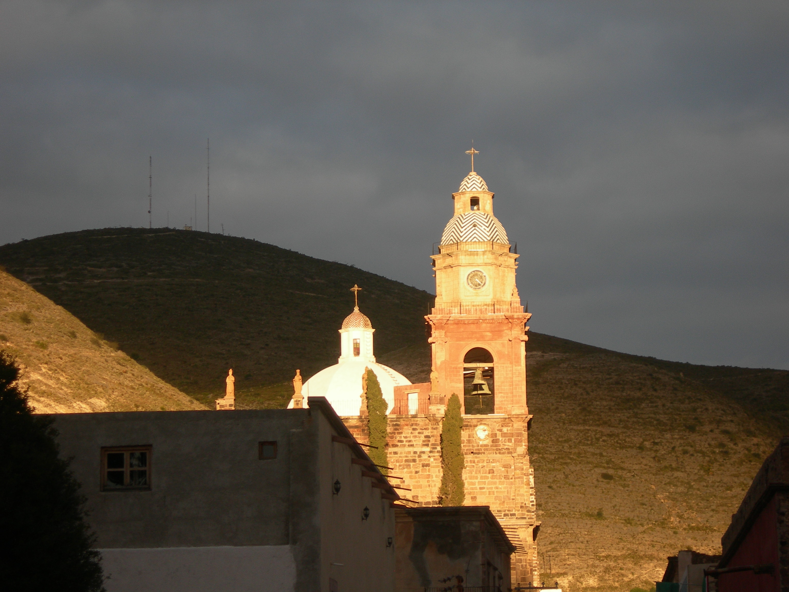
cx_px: 394
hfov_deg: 17.3
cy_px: 296
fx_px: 2598
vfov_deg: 13.0
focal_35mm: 114
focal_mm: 23.4
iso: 50
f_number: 4.9
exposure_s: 1/88.6
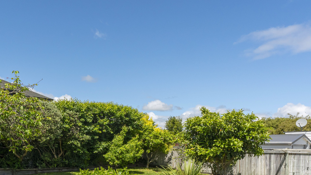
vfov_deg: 37.9
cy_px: 133
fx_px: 247
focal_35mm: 30
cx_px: 80
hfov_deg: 61.0
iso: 640
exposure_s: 1/1600
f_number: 9
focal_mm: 14
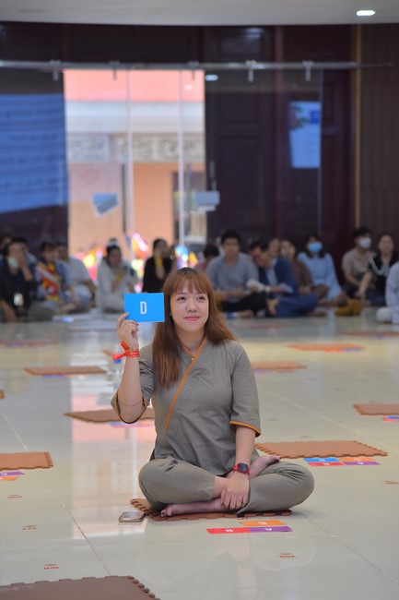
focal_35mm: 120
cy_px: 300
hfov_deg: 11.4
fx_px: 1996
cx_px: 200
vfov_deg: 17.1
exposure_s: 1/200
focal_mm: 120
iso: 800
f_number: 4.5
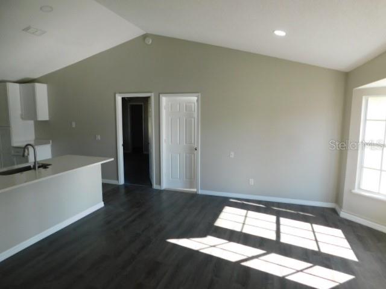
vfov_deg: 58.9
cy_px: 144
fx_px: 256
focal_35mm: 23
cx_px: 193
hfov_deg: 73.9
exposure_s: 1/125
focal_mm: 4
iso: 125
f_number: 3
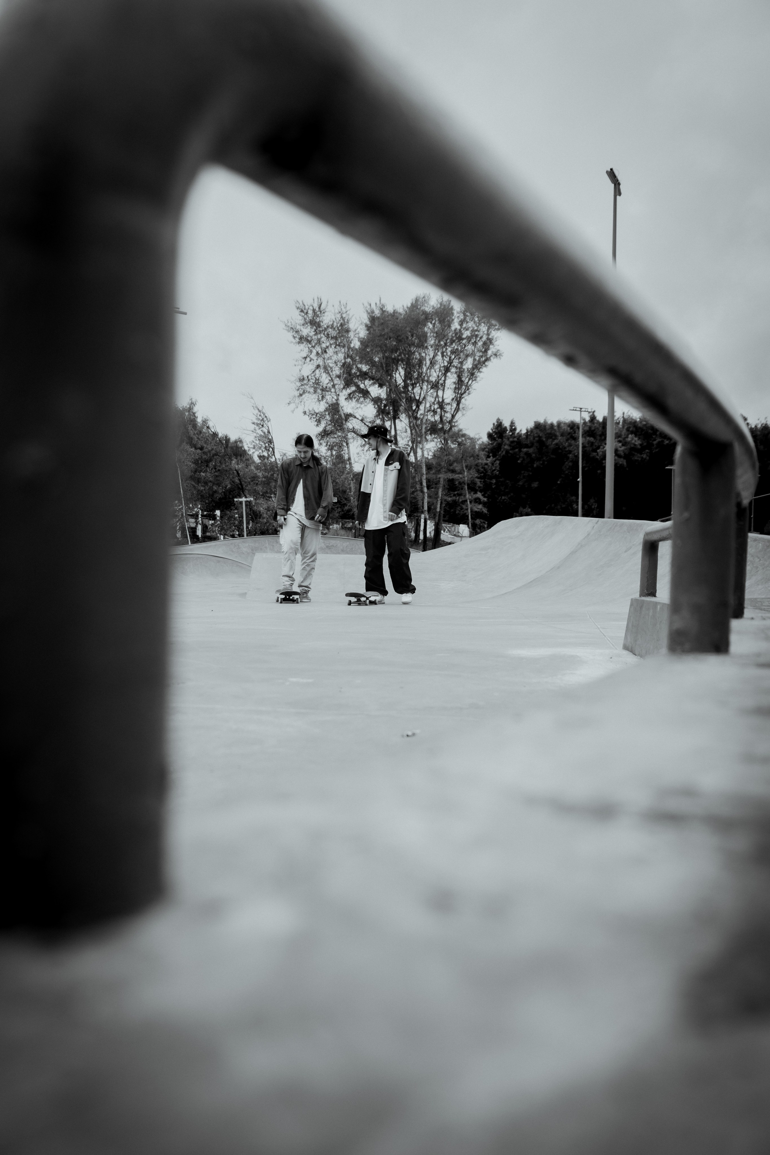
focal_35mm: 32
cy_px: 578
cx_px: 385
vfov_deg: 58.7
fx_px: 1027
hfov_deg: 41.1
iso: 160
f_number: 3.2
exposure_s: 1/800
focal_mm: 21.4
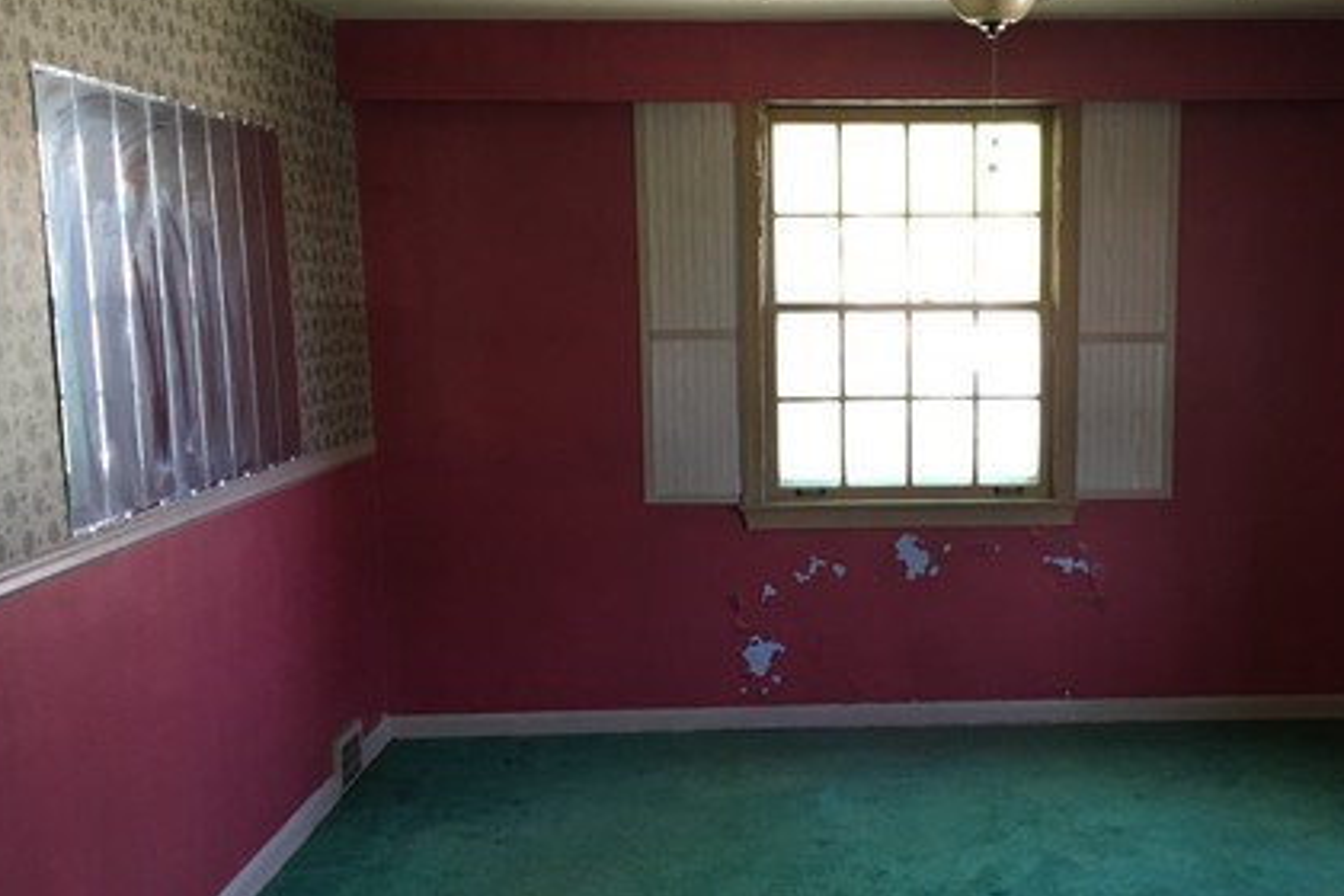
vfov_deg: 29.1
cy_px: 566
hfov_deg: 42.0
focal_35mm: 46
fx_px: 1717
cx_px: 925
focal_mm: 4.15
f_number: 2.2
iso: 160
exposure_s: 1/30
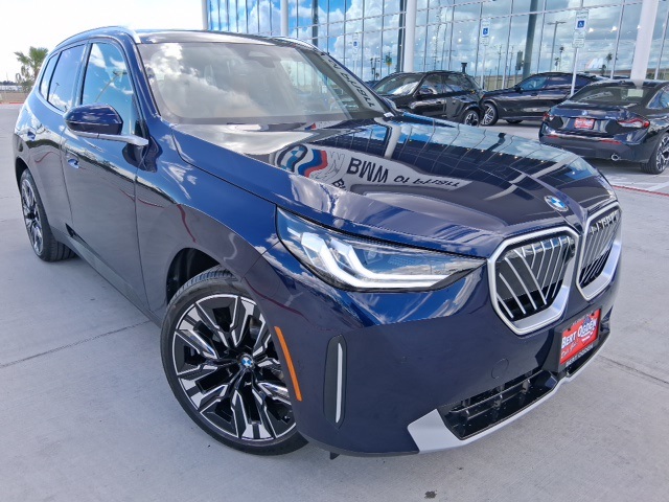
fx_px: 502
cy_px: 251
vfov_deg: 53.1
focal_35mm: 26
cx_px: 334
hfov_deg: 67.3
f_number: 1.8
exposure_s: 1/246
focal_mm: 3.98
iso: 25
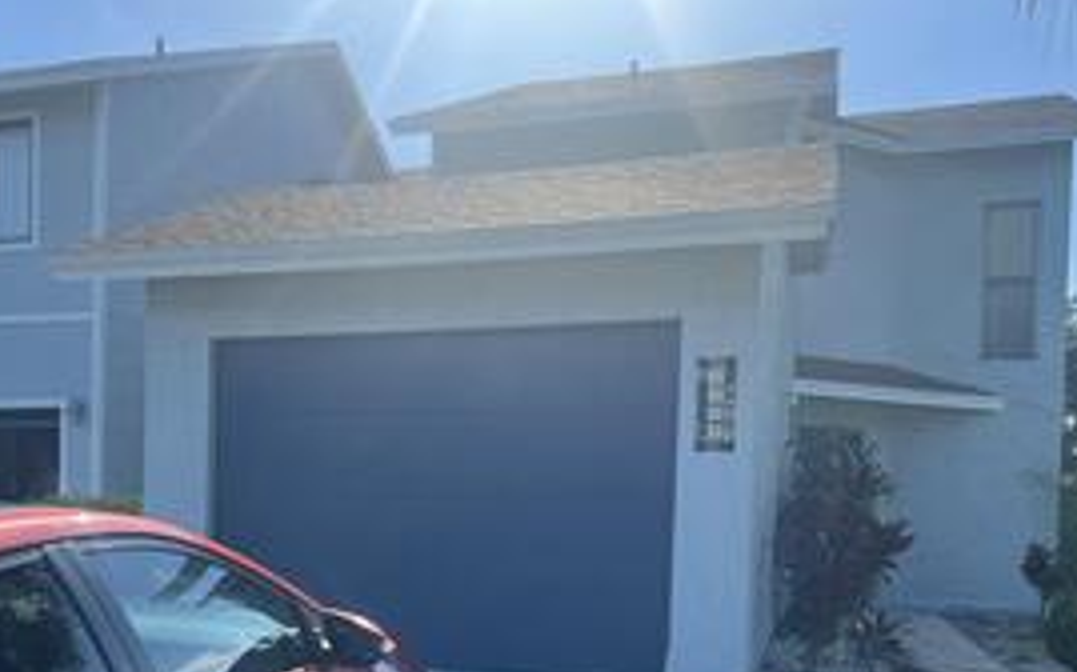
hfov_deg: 47.5
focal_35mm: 41
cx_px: 368
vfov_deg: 30.3
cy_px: 556
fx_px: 1203
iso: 50
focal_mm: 5.7
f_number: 1.5
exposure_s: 1/1621
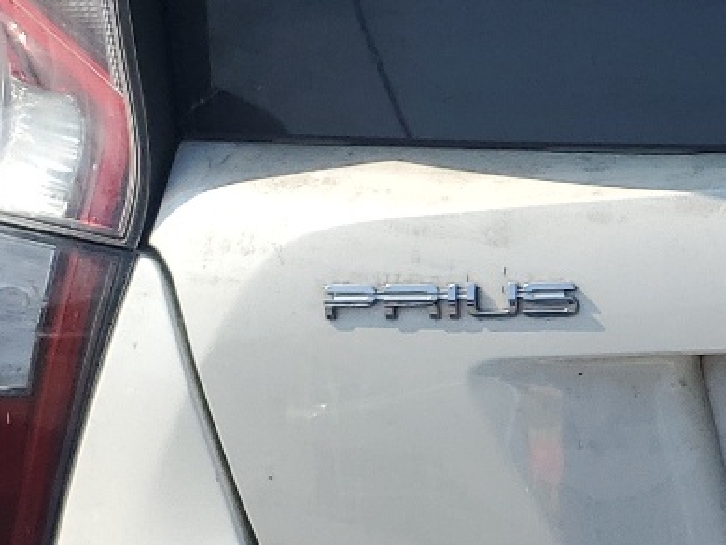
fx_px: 2245
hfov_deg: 16.3
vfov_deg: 13.8
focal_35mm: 107
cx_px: 1170
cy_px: 254
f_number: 1.5
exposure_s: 1/3333
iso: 50
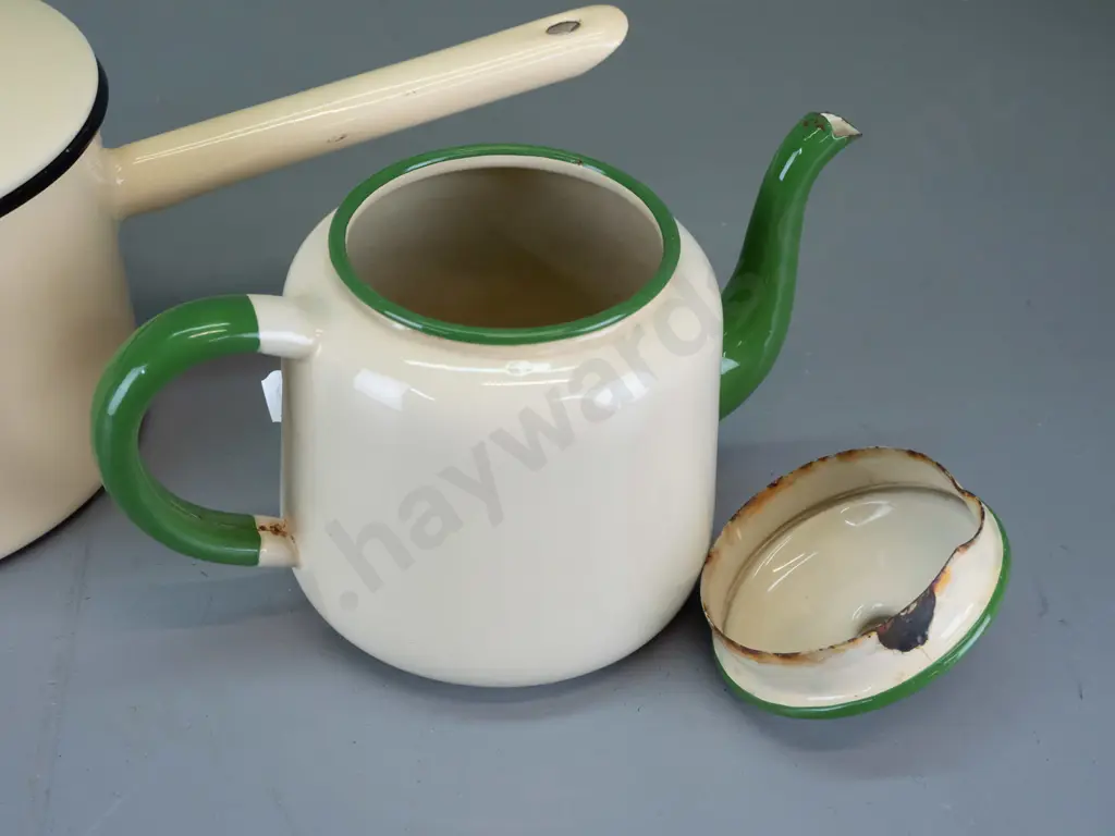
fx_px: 1417
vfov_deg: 32.9
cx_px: 558
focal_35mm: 44
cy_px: 418
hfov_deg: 42.9
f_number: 5.6
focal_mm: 22
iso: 3200
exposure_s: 1/400
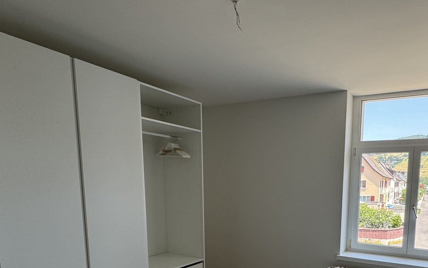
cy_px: 223
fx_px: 303
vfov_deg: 44.7
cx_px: 286
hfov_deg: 68.4
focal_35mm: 26
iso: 50
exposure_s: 1/99
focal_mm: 2.22
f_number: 2.2
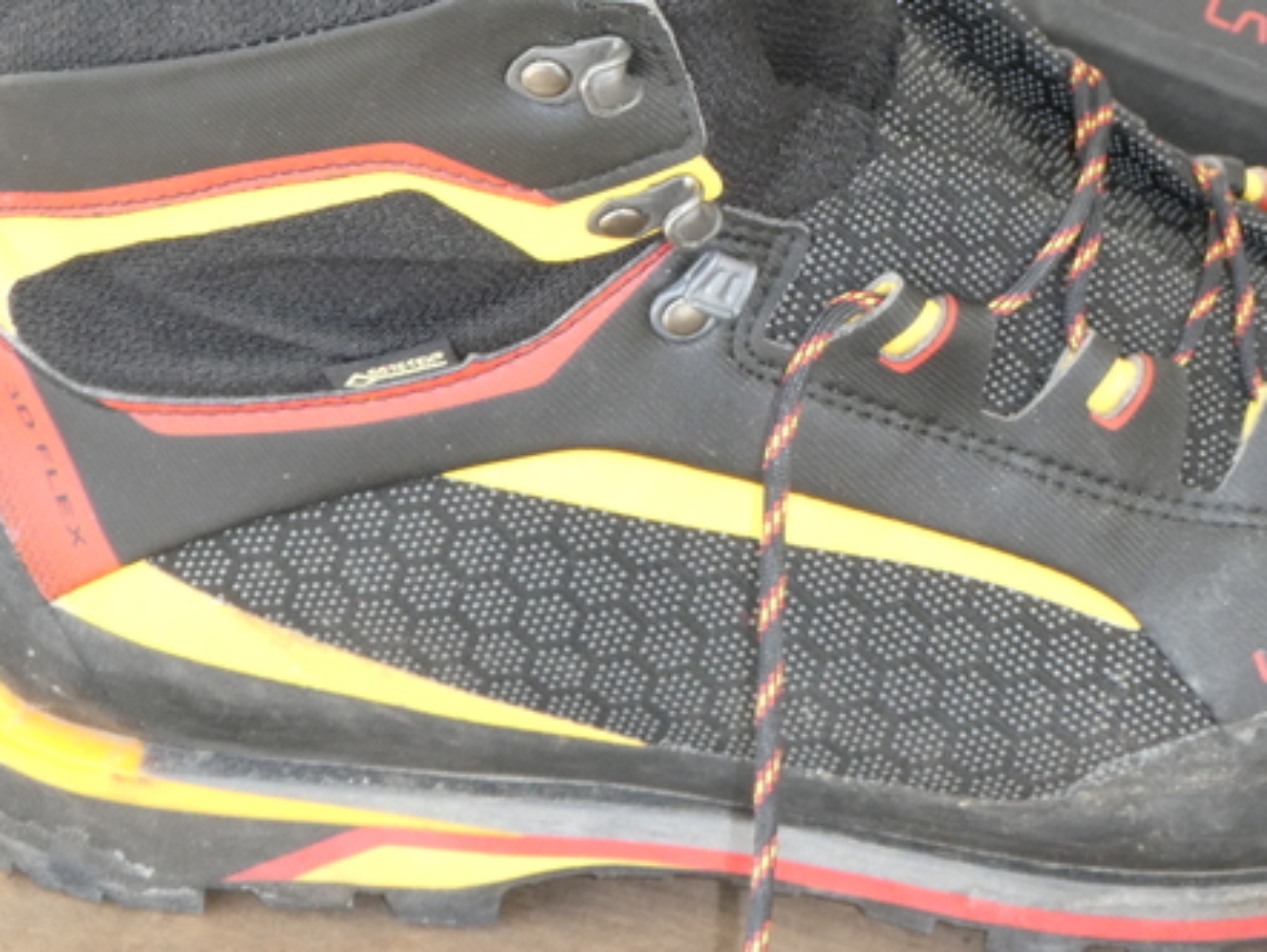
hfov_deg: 14.0
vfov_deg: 10.7
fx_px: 5054
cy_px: 52
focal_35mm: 138
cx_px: 1313
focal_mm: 10.9
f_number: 4.3
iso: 125
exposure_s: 1/60
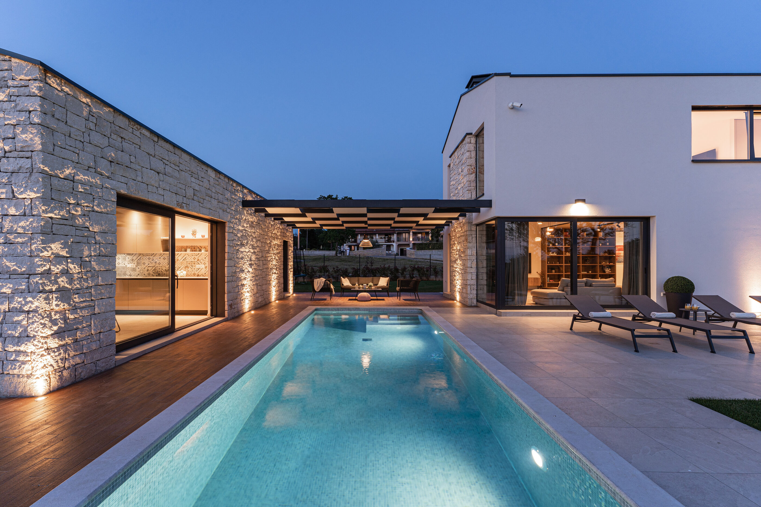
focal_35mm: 16
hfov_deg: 97.4
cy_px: 254
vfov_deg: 74.4
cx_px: 380
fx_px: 334
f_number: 7.1
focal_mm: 15.8
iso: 320
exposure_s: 1/2.5
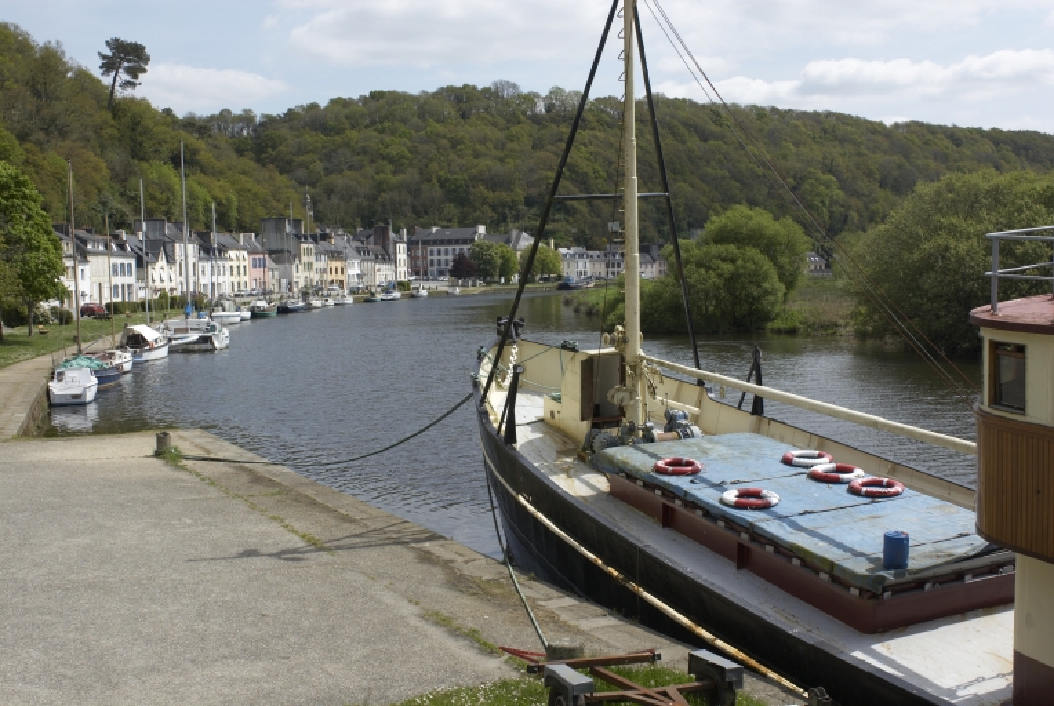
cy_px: 353
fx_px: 1232
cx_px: 527
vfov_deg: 32.0
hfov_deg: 46.3
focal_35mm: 42
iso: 100
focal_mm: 28
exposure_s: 1/160
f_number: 11
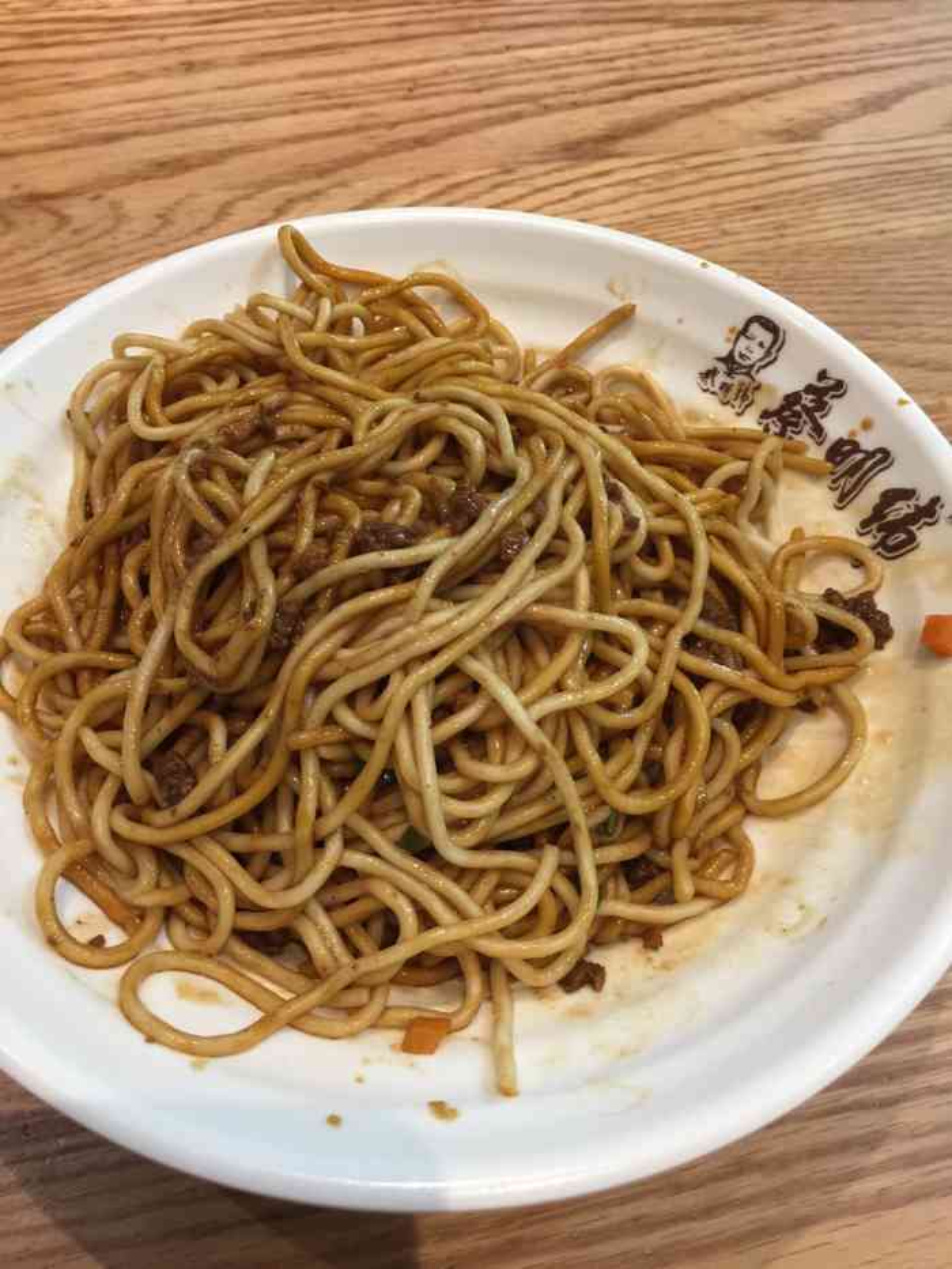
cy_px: 634
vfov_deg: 61.7
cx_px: 476
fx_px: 1063
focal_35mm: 29
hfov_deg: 48.2
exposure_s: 1/33
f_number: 2.2
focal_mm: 4.15
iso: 80
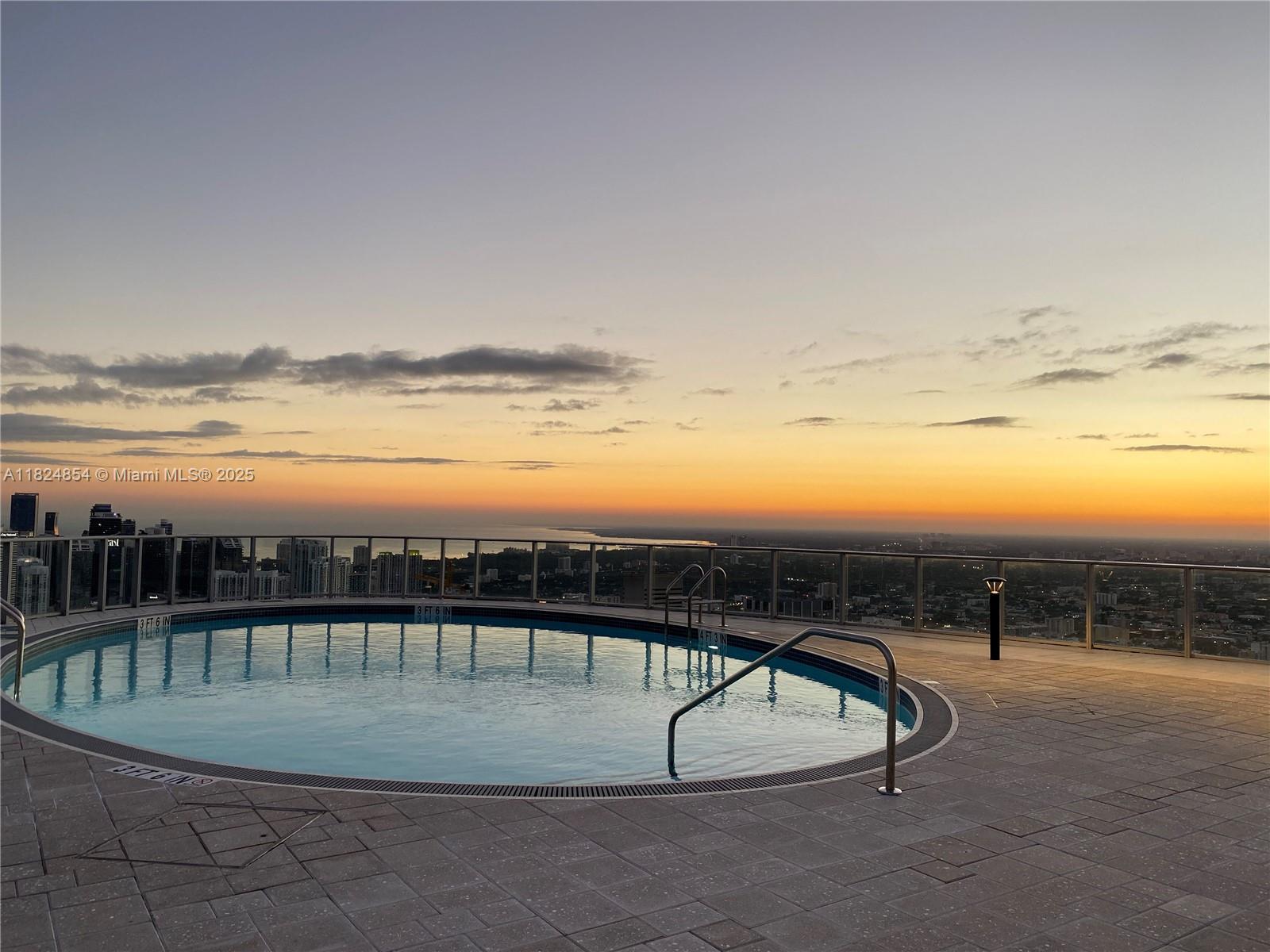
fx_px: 954
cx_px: 635
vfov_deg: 53.1
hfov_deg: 67.3
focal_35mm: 26
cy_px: 476
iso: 50
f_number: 1.8
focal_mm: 4.25
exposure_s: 1/121
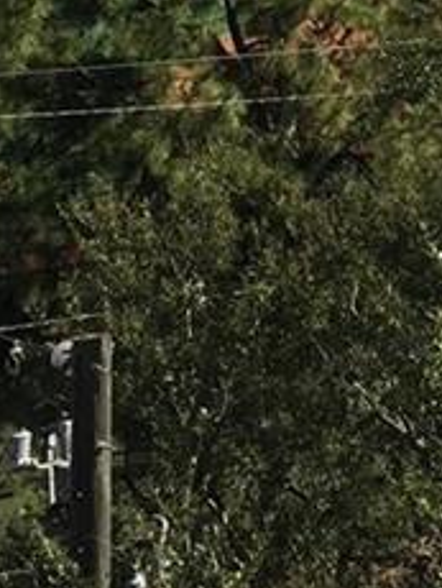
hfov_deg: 9.6
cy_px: -514
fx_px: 2566
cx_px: 672
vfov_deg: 11.9
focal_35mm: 151
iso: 32
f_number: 2.2
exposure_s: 1/2326
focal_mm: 4.15
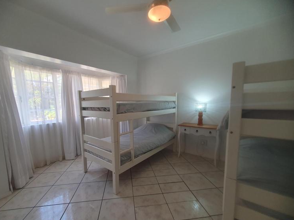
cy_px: 116
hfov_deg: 102.0
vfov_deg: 85.6
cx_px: 141
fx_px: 119
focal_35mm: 14
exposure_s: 1/50
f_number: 2.2
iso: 80
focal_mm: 1.8
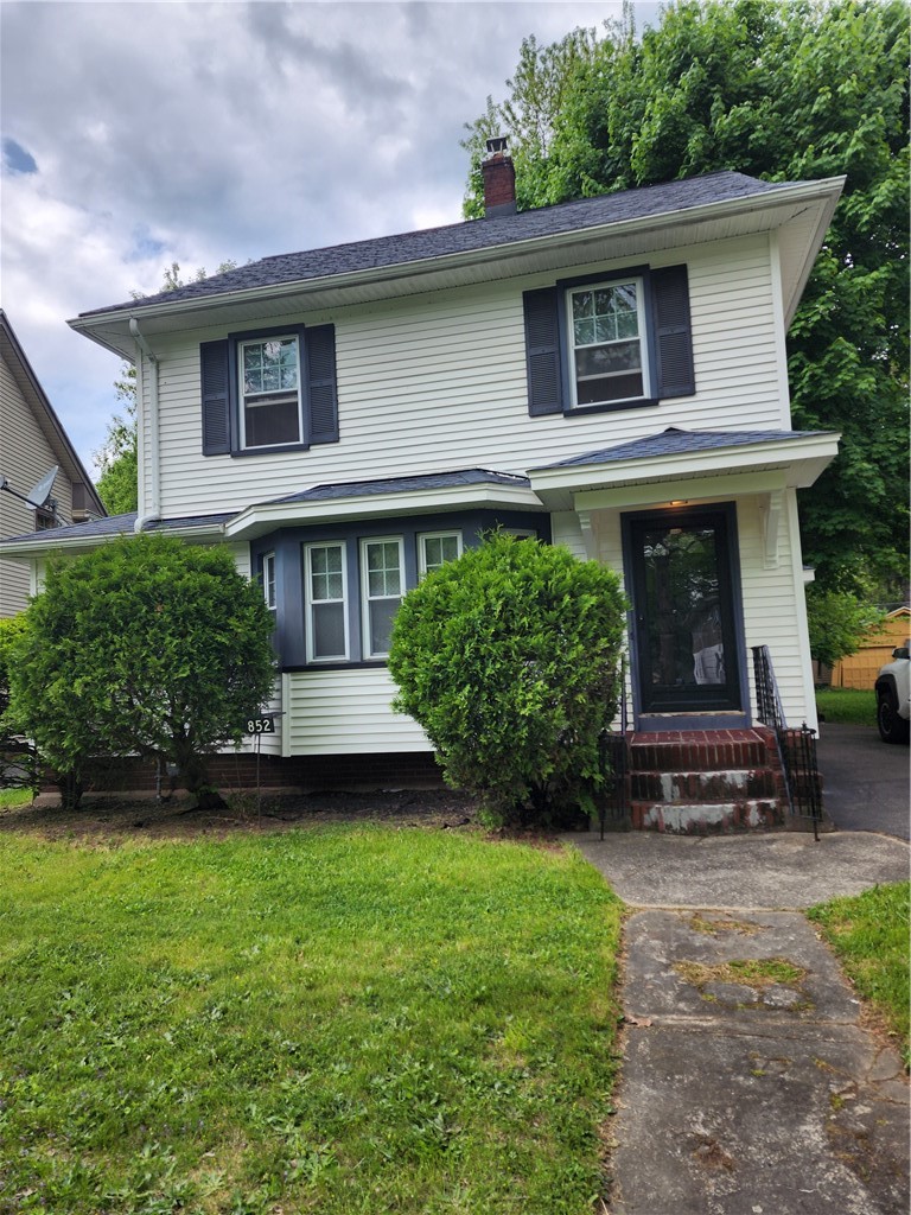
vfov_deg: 73.9
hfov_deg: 58.9
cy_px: 608
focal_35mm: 23
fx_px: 807
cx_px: 456
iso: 12
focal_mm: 6.4
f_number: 1.8
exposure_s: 1/437
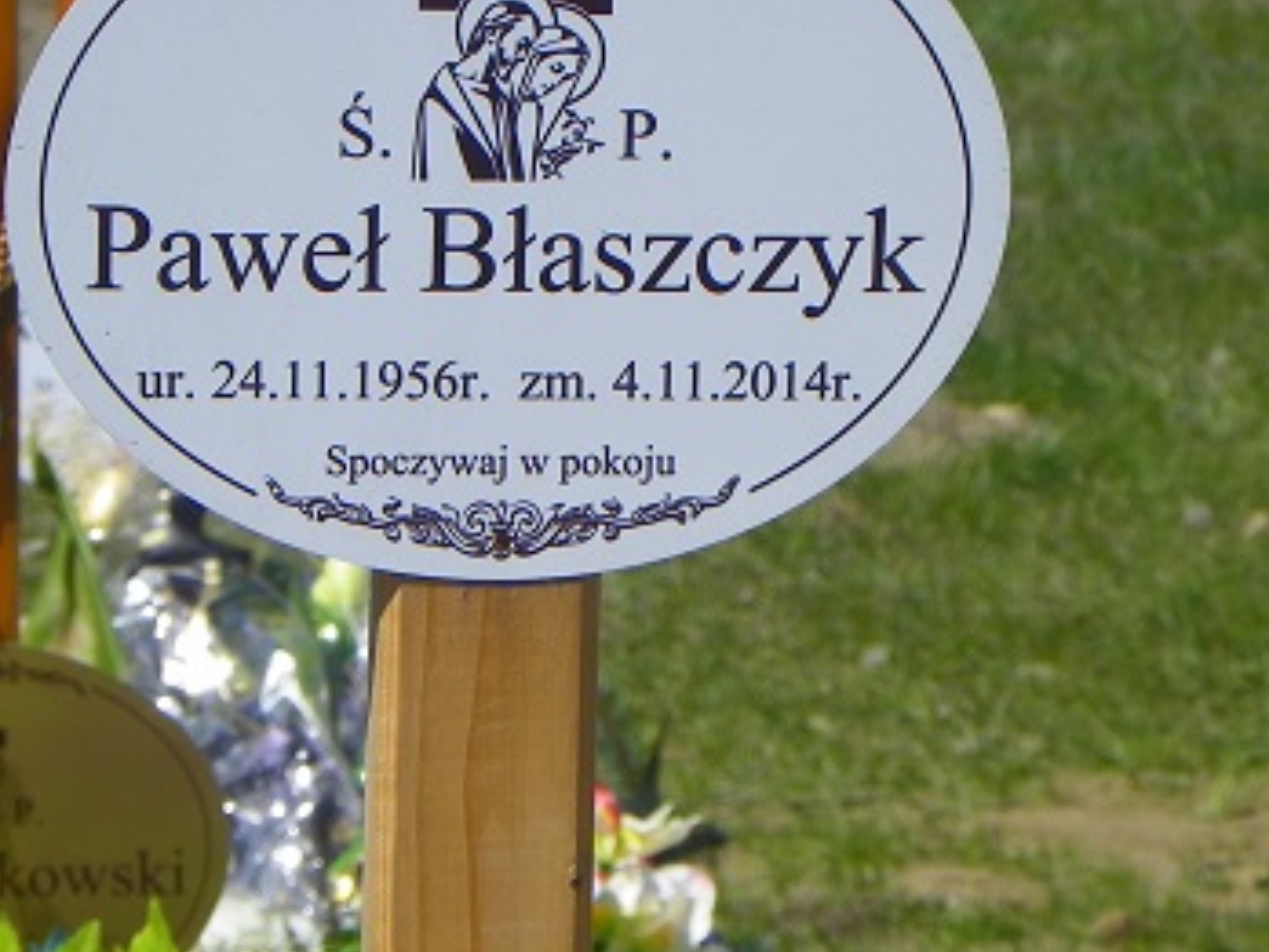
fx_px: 13271
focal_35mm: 362
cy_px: 558
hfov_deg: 5.5
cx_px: 511
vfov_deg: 4.1
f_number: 6.3
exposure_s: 1/250
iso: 64
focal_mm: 35.1
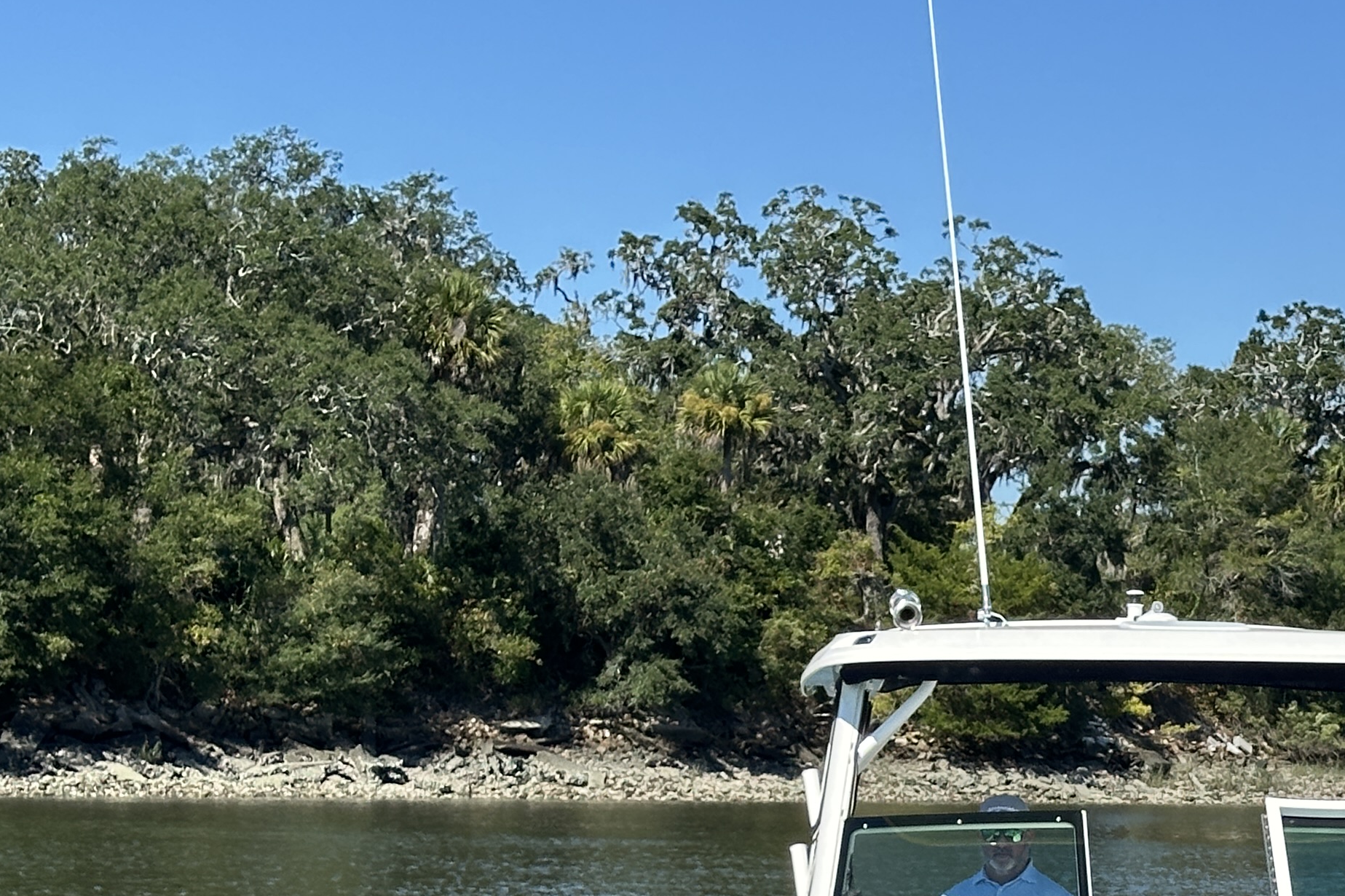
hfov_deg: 18.4
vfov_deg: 12.4
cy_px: 907
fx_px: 4072
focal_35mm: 109
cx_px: 1211
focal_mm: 6.86
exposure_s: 1/2358
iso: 64
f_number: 1.78
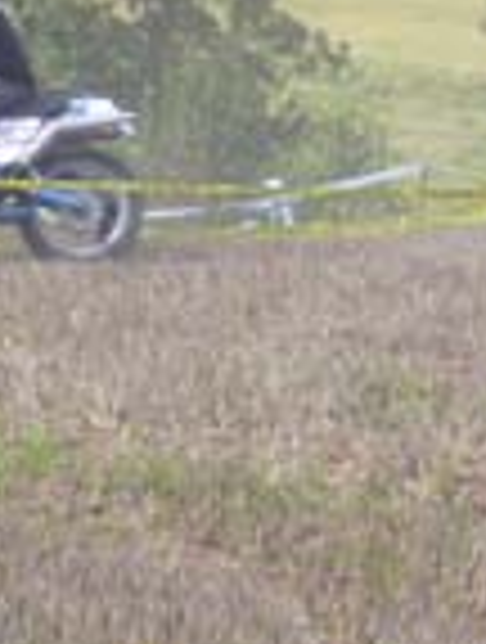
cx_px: -140
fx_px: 5461
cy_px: 90
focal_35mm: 293
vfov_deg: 6.7
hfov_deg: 5.1
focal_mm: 17.4
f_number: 10
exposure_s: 1/125
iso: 160
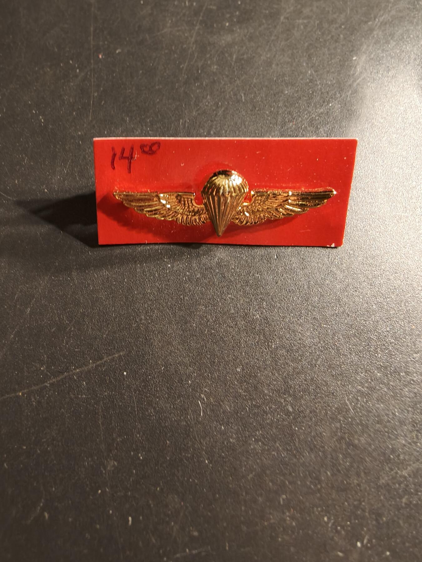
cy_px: 281
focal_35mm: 23
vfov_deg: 73.9
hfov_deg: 58.9
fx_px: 374
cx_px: 211
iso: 320
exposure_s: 1/50
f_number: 2
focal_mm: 2.32
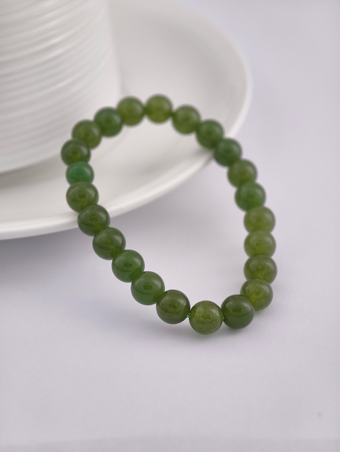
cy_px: 226
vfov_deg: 23.0
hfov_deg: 17.4
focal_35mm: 85
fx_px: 1110
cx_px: 170
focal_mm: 22.48
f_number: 2.67
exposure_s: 1/160
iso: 125
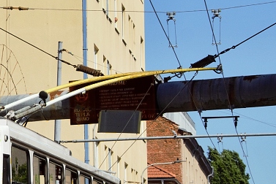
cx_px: -79
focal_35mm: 229
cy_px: 120
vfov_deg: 6.0
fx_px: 1757
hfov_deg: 8.8
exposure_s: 1/800
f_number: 9
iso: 200
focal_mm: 48
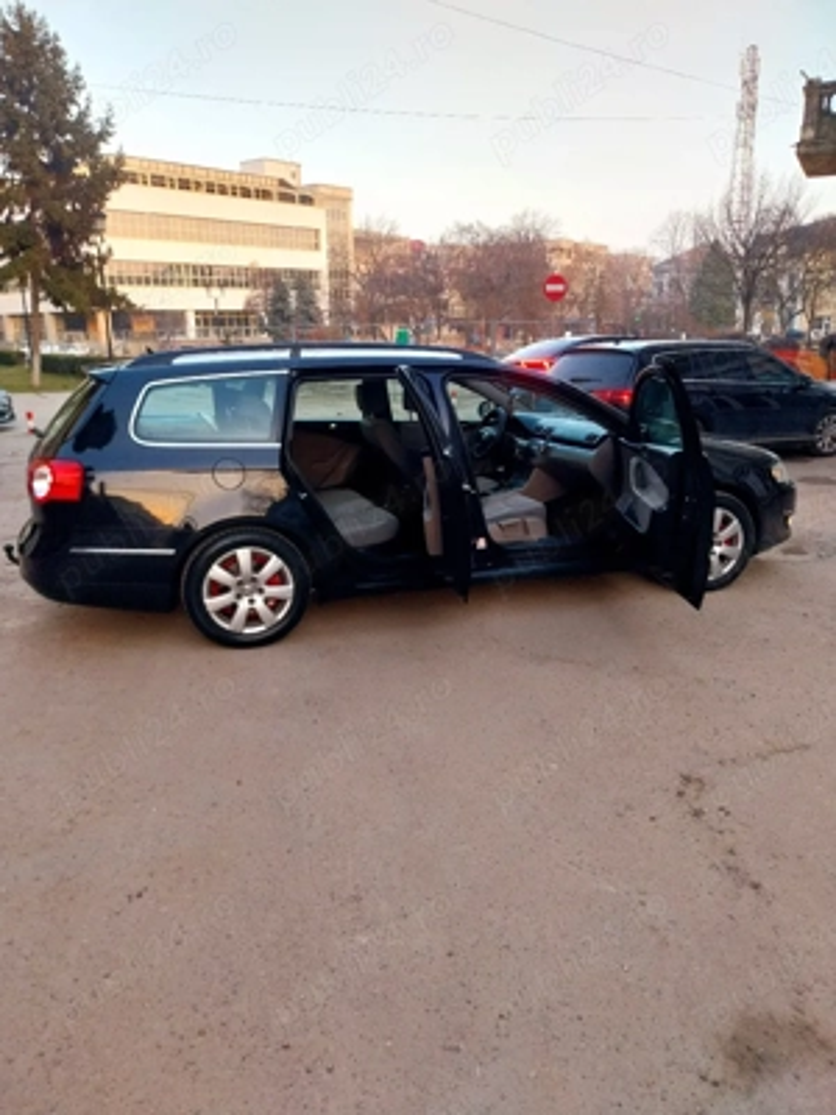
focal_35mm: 26
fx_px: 837
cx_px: 418
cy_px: 558
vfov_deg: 67.3
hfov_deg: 53.1
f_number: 1.8
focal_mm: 4
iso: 32
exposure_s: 1/50
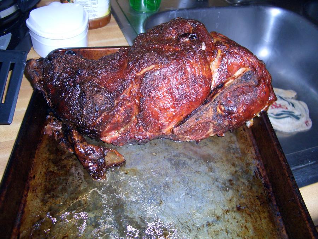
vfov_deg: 40.7
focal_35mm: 35
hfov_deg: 52.6
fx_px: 322
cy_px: 120
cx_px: 159
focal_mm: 5.8
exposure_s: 1/60
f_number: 2.6
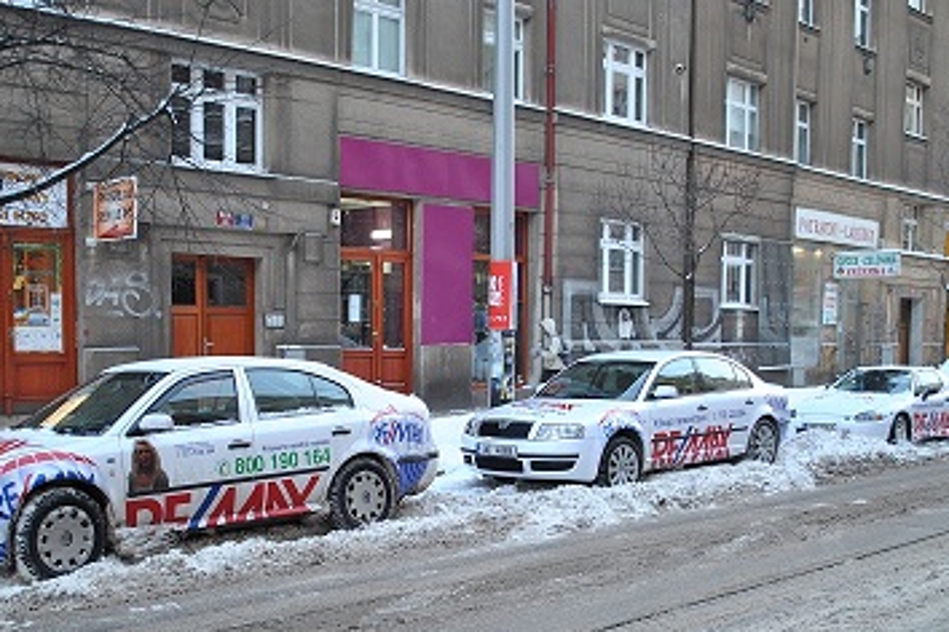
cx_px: 458
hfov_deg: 47.4
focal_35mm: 41
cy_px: 423
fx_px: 1081
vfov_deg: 32.4
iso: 250
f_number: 3.8
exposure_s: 1/30
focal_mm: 20
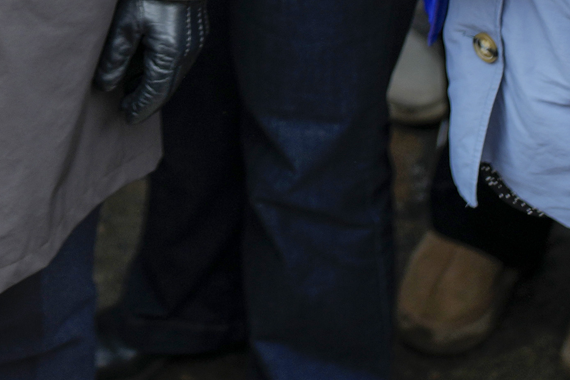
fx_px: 4939
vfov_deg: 4.3
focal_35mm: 312
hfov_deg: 6.6
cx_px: 72
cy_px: -427
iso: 100
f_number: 1.3
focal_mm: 50
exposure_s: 1/400
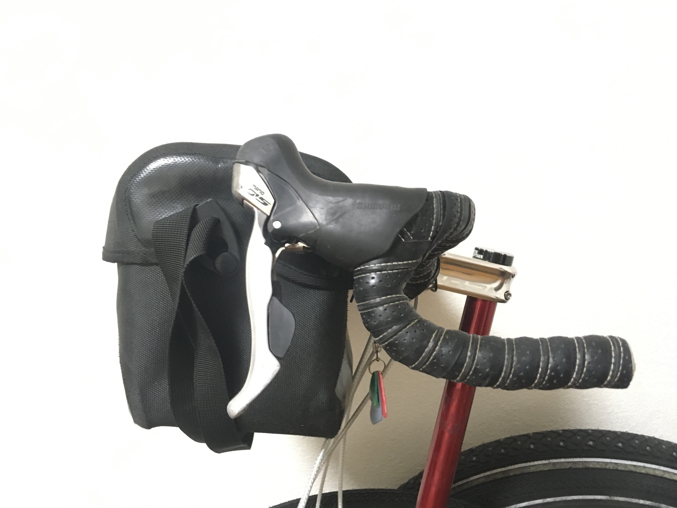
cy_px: 254
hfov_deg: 61.7
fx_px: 567
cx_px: 338
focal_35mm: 29
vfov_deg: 48.2
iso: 400
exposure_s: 1/15
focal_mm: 4.15
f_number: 2.2
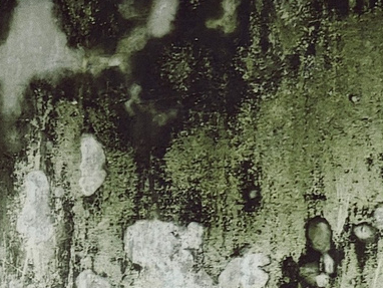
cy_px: 869
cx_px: 106
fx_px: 8901
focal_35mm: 804
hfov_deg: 2.5
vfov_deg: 1.8
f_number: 2.5
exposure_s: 1/100
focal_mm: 19.4
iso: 125
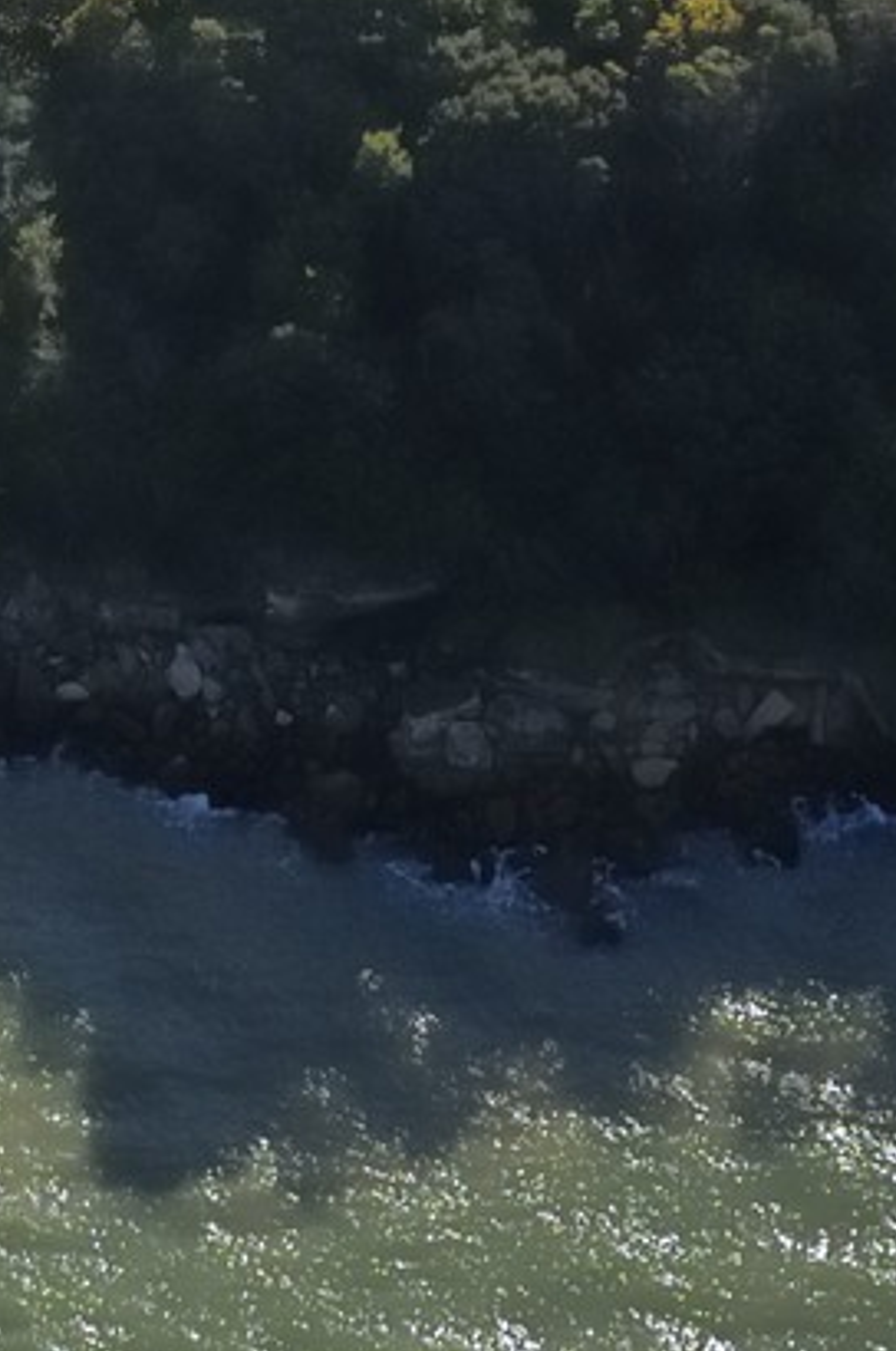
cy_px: -913
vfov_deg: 11.8
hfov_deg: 8.2
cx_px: -270
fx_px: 6143
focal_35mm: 164
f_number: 5
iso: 100
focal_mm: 28
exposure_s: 1/350
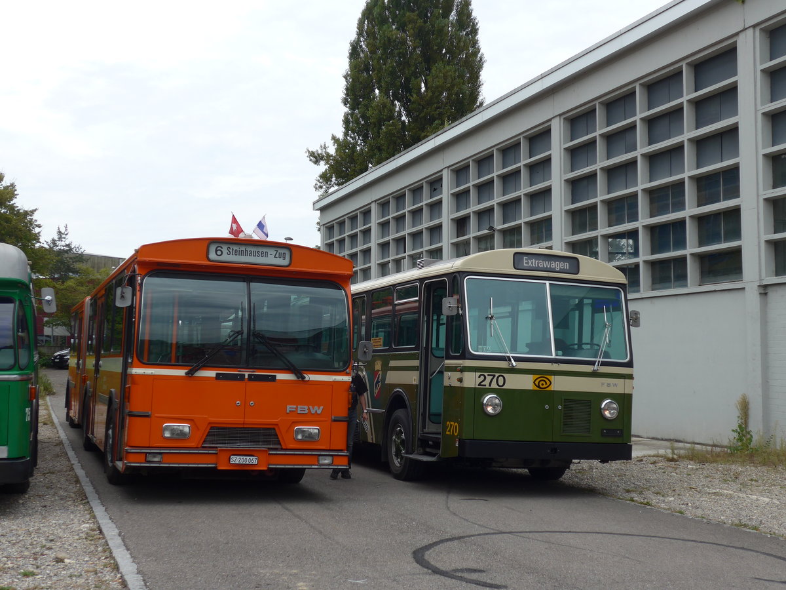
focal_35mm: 49
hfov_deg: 38.9
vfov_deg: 29.7
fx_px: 1113
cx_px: 393
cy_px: 295
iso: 80
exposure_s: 1/640
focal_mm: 10.1
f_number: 3.2
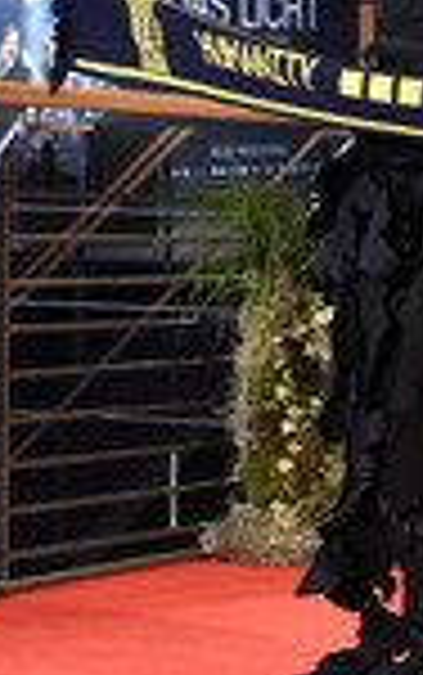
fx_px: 2706
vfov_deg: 14.2
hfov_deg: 8.8
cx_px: 587
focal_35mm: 147
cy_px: 306
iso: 5000
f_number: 4.5
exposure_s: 1/250
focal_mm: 48
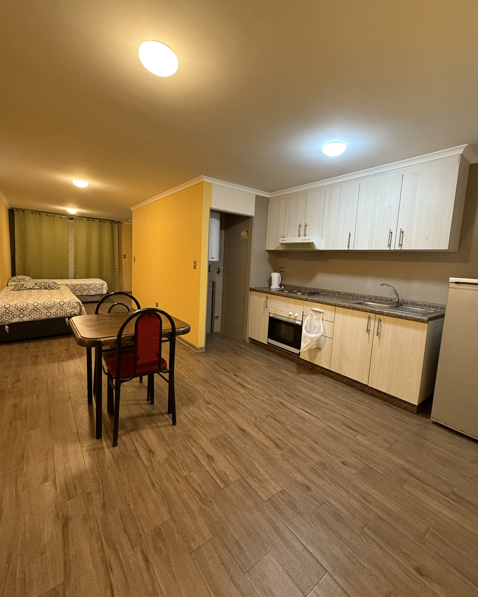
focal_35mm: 15
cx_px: 243
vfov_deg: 96.8
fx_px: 265
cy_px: 293
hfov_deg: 84.0
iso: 400
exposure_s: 1/50
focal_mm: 2.22
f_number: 2.2
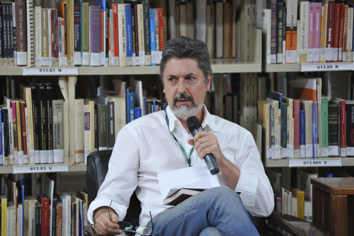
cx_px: 177
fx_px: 1966
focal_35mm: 200
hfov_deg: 10.3
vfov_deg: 6.9
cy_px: 118
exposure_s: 1/125
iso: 1600
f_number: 4.5
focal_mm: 200
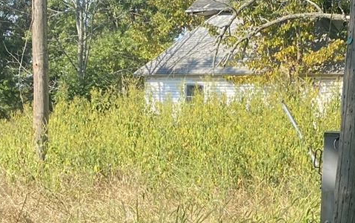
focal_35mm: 92
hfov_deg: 22.5
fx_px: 891
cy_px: 271
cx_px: 187
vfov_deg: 13.8
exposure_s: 1/1034
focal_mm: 4.25
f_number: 1.8
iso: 32
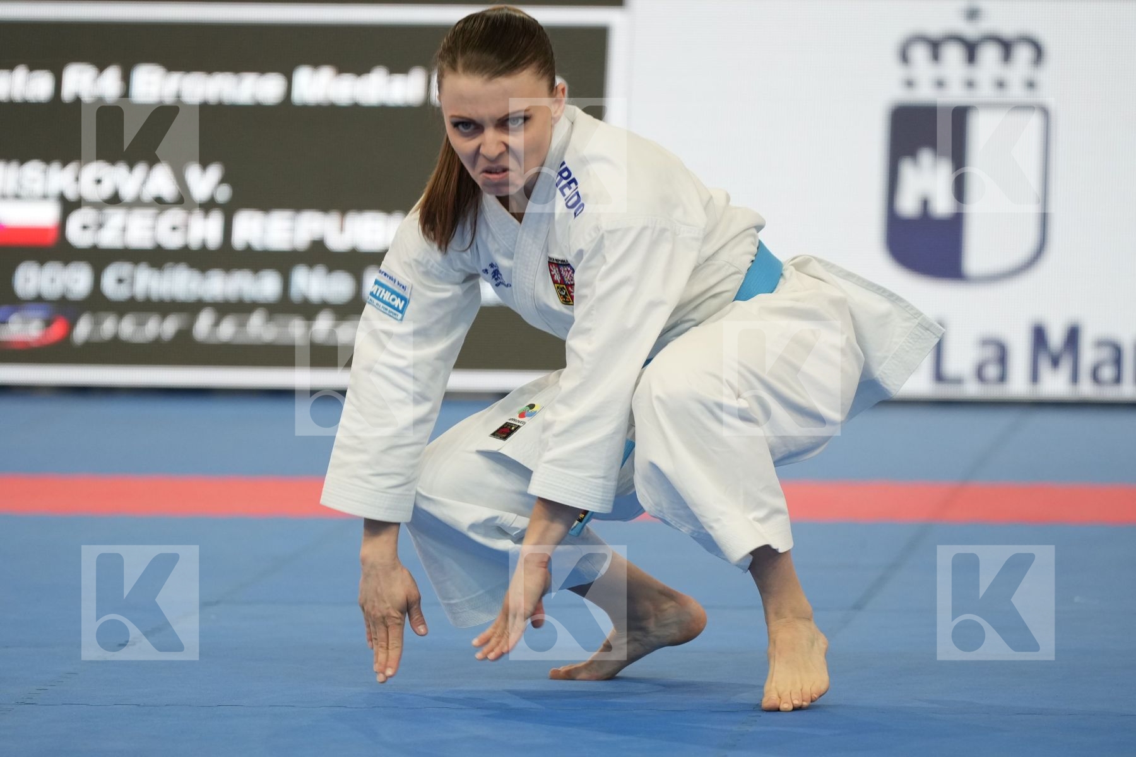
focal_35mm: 300
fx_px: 9466
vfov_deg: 4.6
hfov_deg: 6.9
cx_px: 568
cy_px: 378
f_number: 2.8
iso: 1000
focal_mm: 200
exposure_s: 1/500
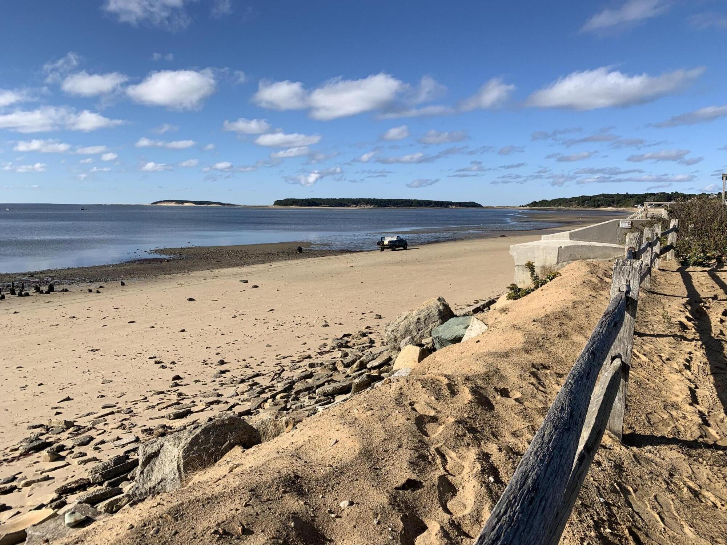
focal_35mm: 26
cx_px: 364
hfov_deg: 67.3
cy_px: 272
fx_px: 546
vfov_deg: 53.1
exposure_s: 1/2994
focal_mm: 4.25
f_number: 1.8
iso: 25
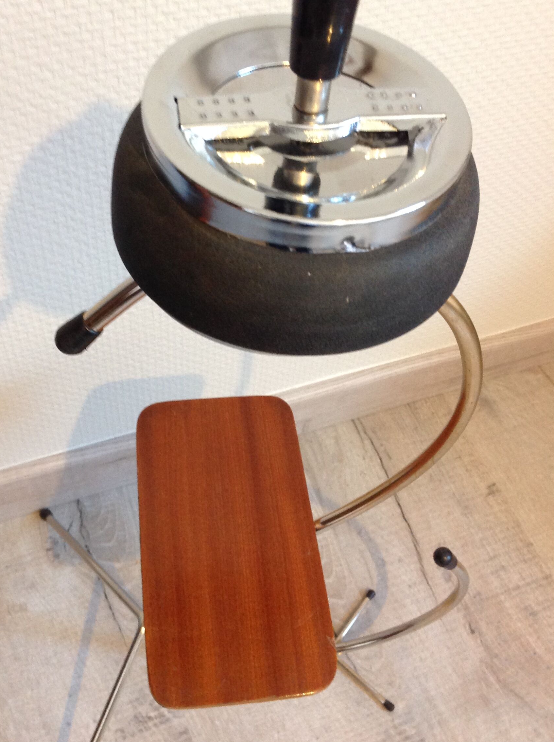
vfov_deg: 46.8
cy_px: 338
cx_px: 256
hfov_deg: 35.9
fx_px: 856
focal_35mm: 40
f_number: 2.4
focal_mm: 4.28
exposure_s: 1/15
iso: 200
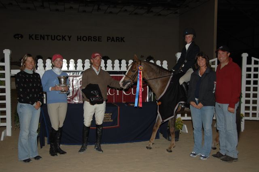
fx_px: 259
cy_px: 86
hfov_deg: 53.2
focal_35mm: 36
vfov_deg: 36.8
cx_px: 130
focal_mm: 24
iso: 200
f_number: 3.8
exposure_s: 1/125
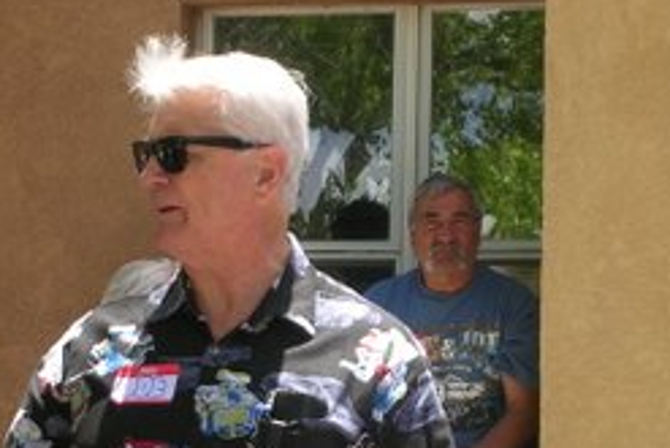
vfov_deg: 5.9
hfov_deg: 8.9
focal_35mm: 232
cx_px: 429
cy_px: 299
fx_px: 4320
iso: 50
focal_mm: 17.4
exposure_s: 1/140
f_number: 4.9
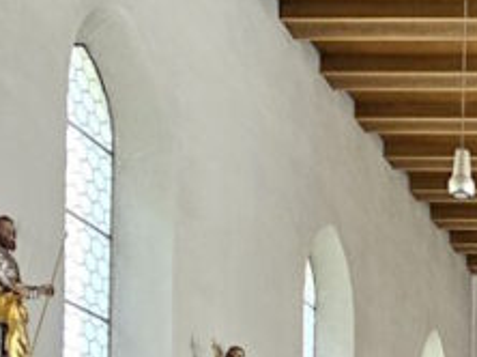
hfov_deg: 23.0
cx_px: 791
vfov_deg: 18.3
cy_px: 667
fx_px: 826
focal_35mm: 60
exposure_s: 1/33.3
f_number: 2.2
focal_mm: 2.2
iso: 320
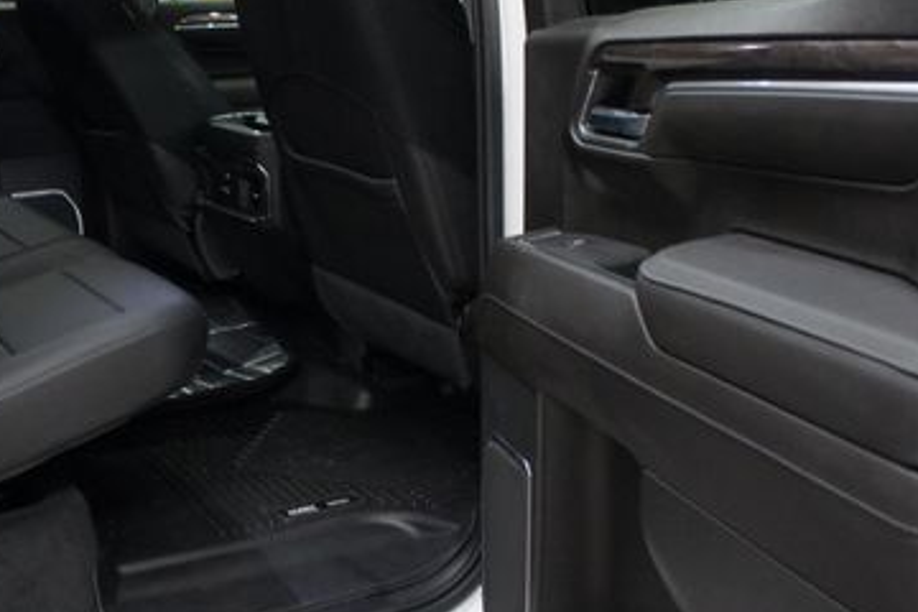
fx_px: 1224
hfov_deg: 39.7
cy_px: 370
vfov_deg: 28.0
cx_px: 207
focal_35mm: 48
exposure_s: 1/30
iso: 800
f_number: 3.5
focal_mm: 18
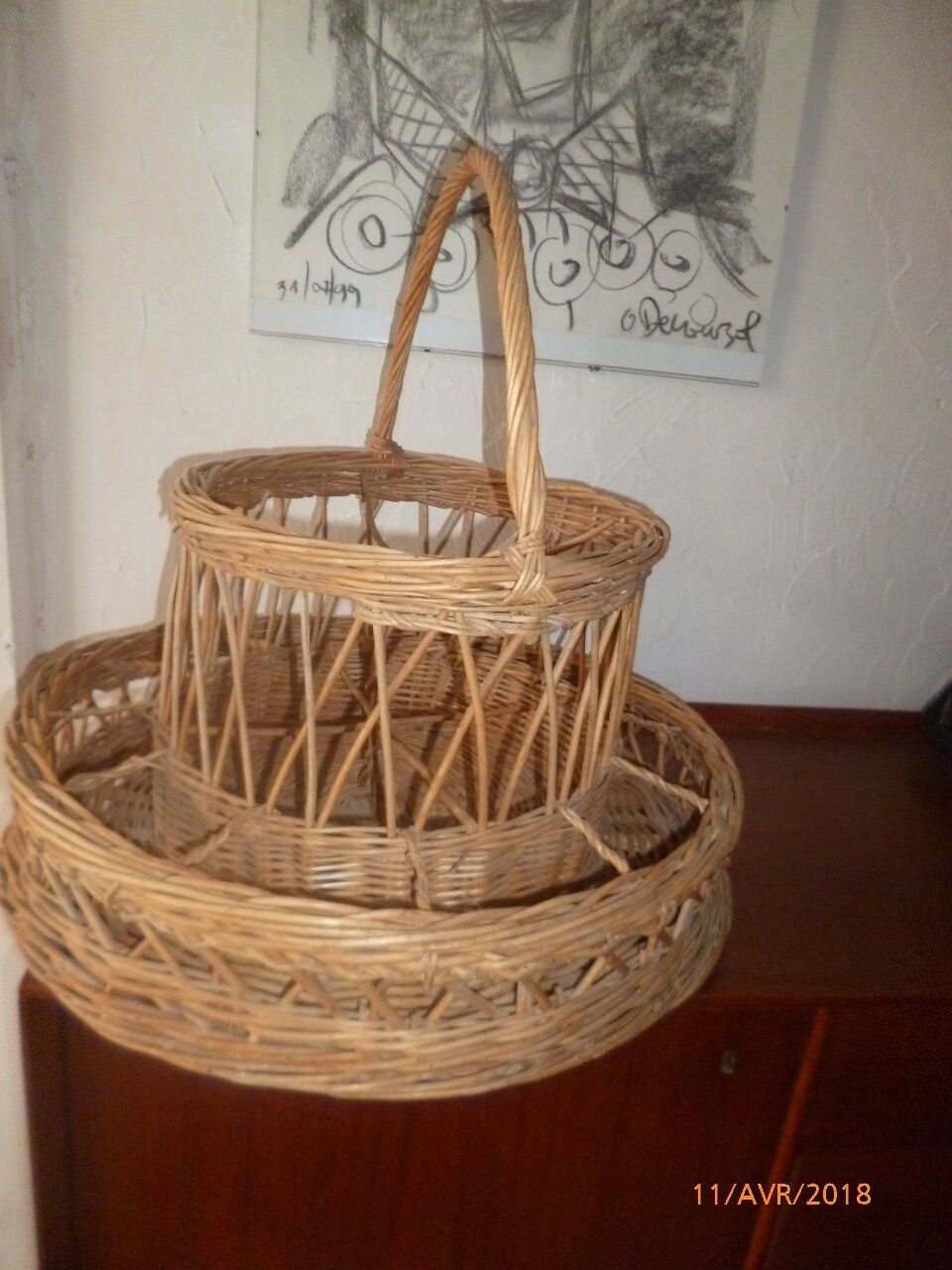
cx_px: 476
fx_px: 880
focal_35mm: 24
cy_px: 635
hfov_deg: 56.8
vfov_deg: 71.6
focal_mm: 4.3
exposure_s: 1/60
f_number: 2.5
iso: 400
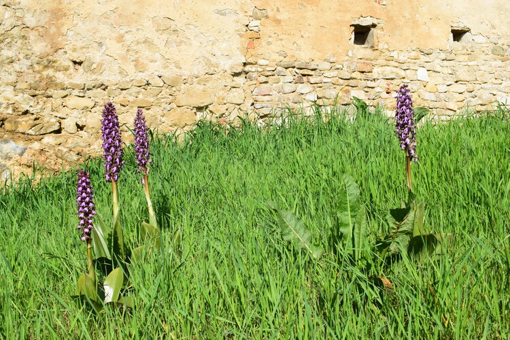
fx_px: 531
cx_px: 255
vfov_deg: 35.5
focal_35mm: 38
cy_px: 170
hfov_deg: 51.3
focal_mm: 25
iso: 360
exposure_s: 1/500
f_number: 11
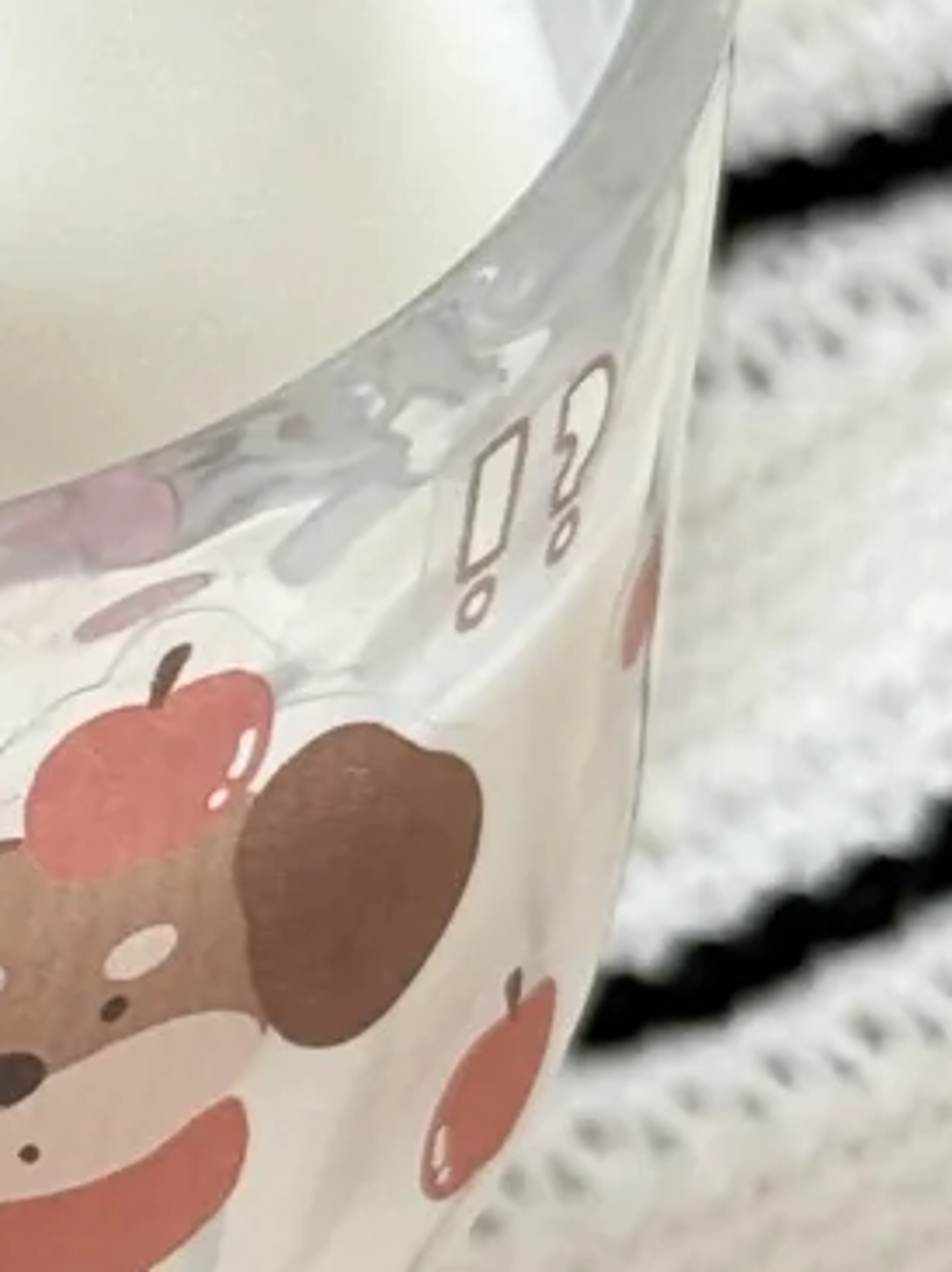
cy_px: 313
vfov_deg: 10.4
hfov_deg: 7.6
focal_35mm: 189
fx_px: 6939
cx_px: -698
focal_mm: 6.76
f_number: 1.78
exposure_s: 1/179
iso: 64
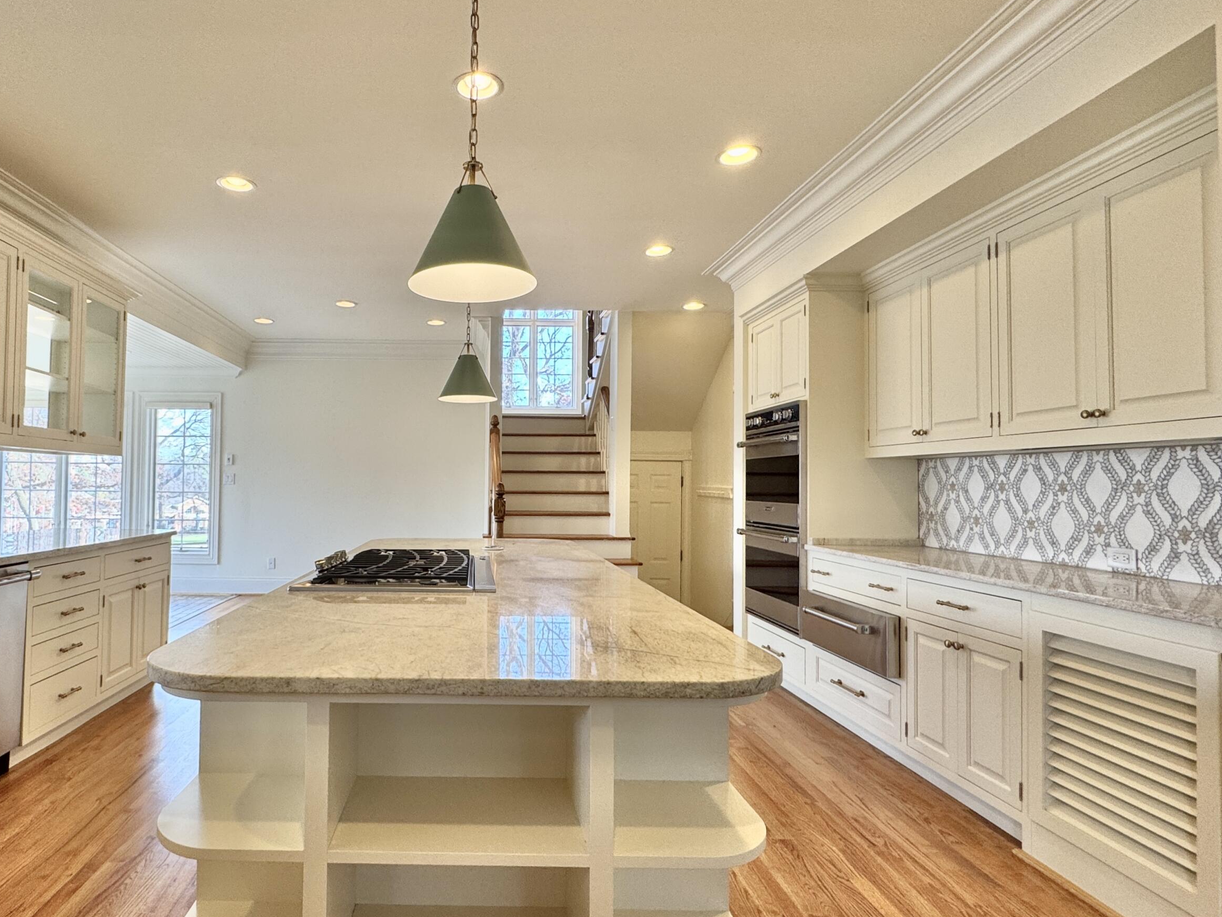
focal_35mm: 18
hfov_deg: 86.1
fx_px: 635
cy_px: 540
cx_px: 460
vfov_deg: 71.0
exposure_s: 1/120
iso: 80
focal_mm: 2.22
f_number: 2.2
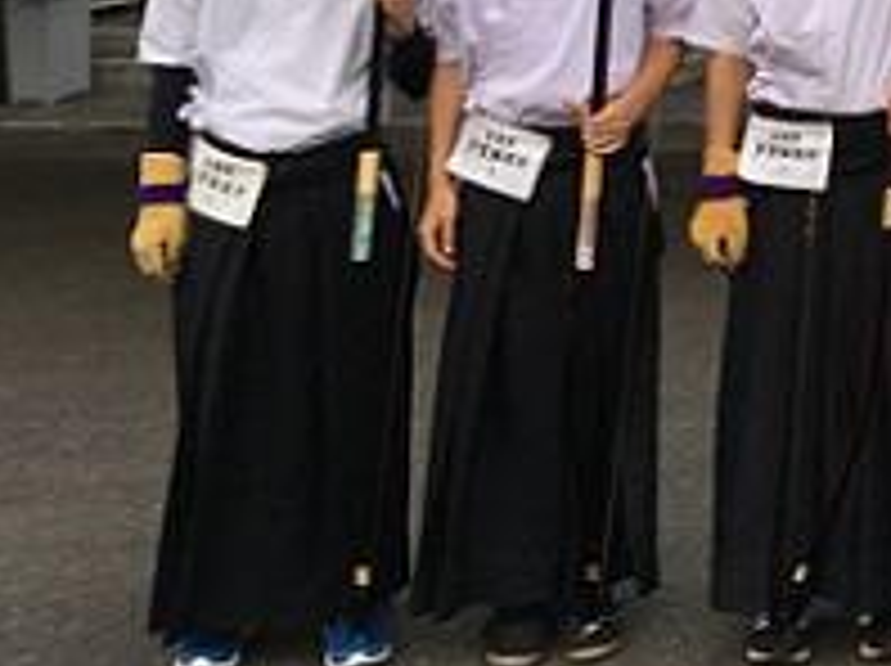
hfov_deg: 22.9
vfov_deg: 18.5
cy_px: -101
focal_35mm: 76
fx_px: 1954
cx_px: 1148
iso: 32
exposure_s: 1/60
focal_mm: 4.15
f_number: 2.2
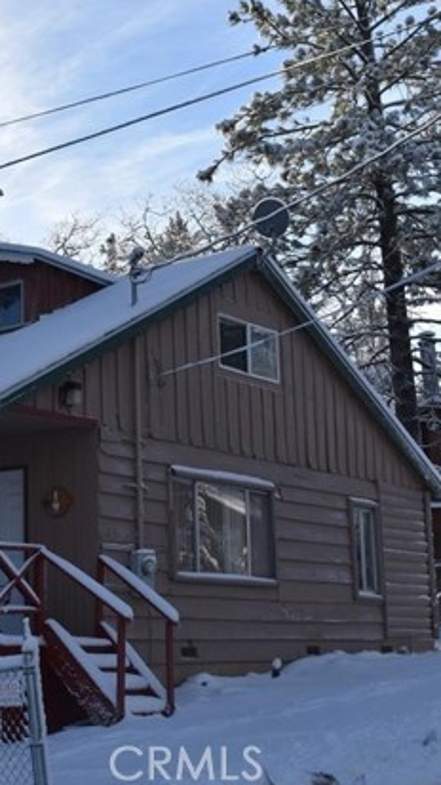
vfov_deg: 34.5
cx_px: -95
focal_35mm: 61
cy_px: 386
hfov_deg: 18.7
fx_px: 1265
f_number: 10
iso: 100
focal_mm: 25
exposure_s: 1/200
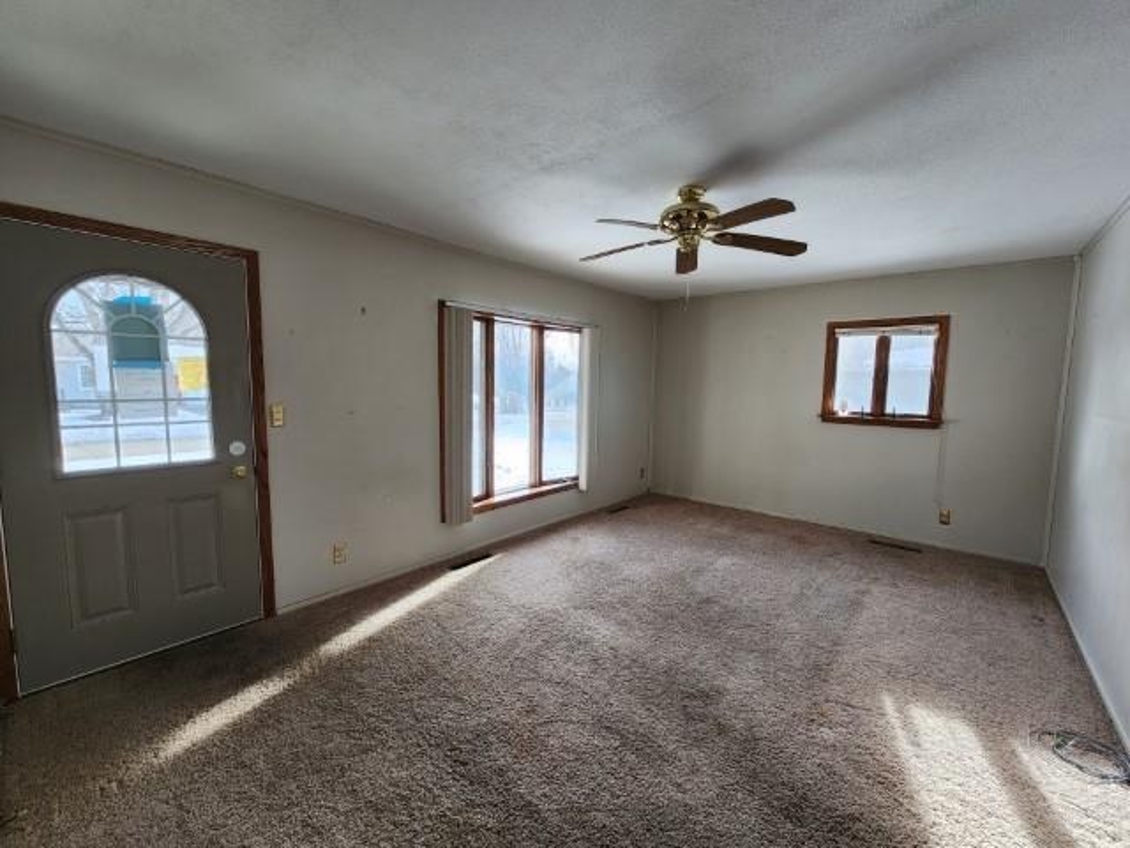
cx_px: 565
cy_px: 424
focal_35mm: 13
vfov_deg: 89.9
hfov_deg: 106.2
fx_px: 424
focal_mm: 2.2
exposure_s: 1/120
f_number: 2.2
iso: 100
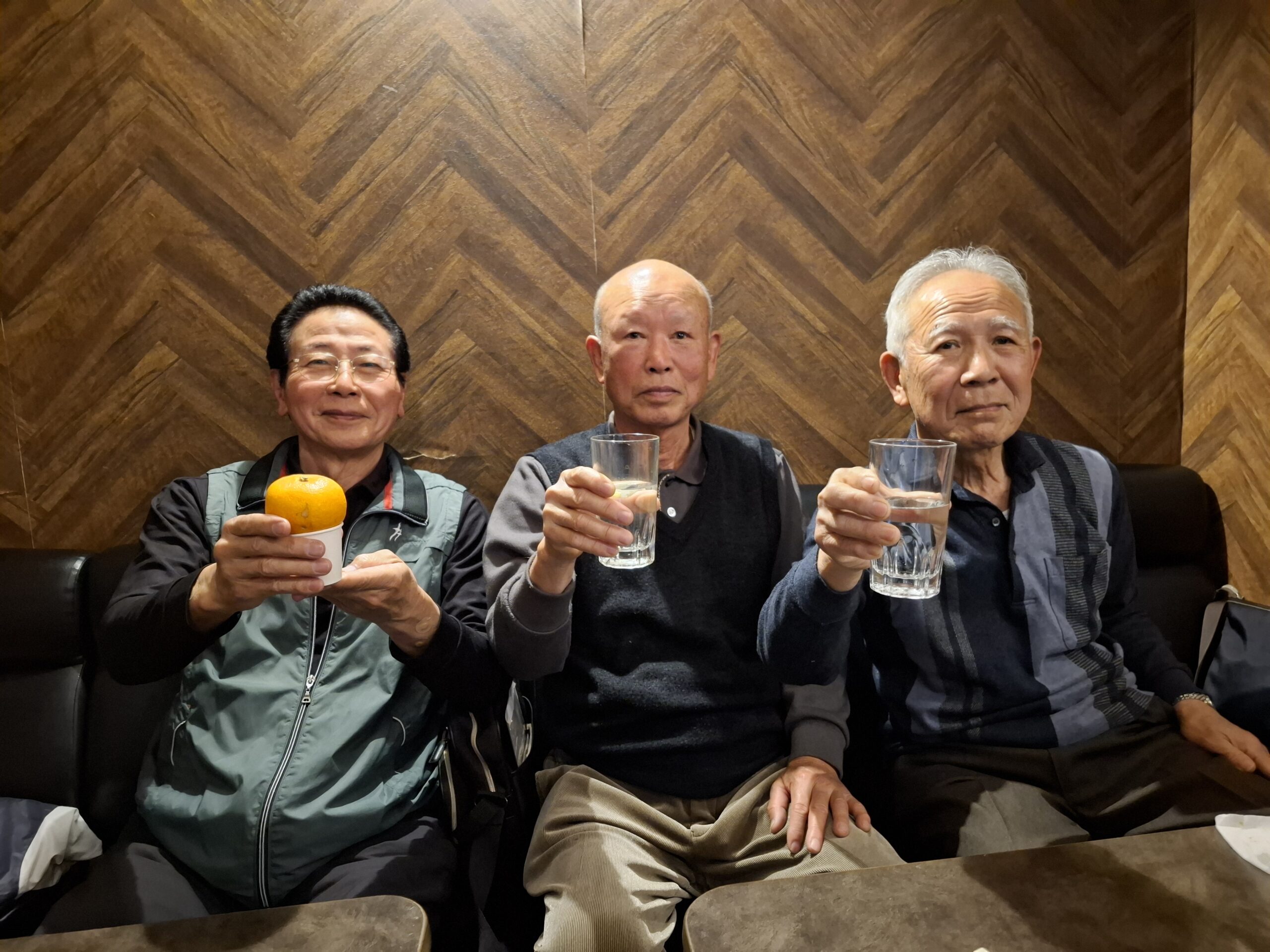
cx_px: 635
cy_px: 476
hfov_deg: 73.9
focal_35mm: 23
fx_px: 844
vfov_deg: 58.9
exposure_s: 1/17
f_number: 1.8
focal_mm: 5.54
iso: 1250
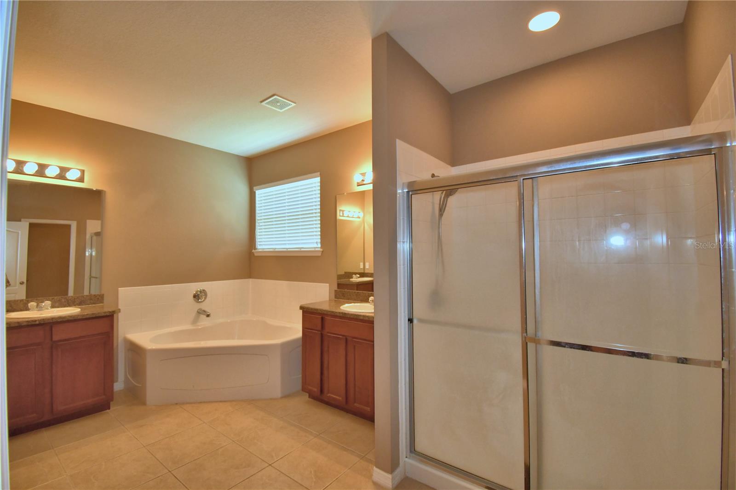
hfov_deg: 100.4
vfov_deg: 77.3
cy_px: 245
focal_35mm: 15
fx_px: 307
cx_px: 368
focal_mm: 10
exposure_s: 1/30
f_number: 4.5
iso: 720
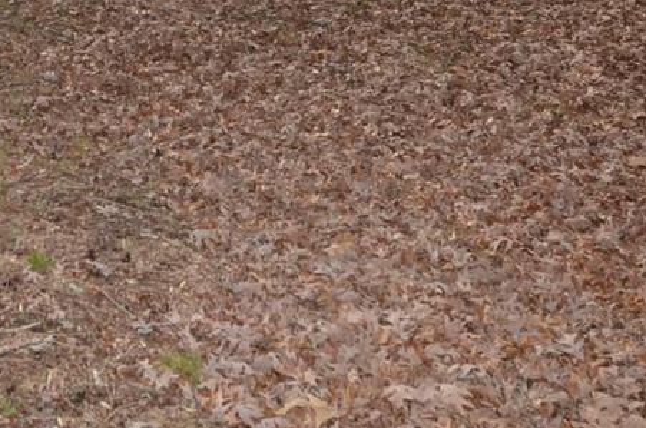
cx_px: 11
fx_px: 1200
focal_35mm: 67
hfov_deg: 28.4
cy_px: -190
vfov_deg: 18.3
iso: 100
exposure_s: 1/200
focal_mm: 14
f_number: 7.1
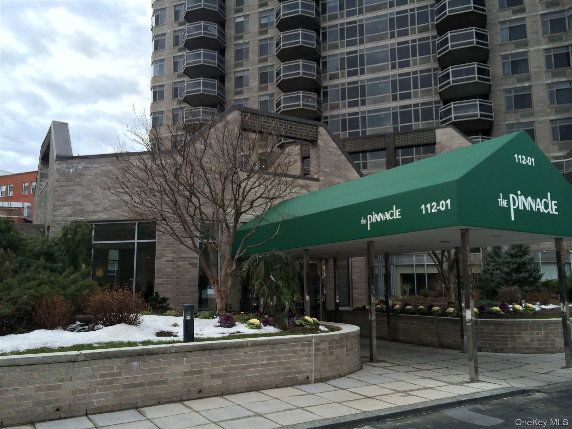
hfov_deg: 60.0
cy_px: 214
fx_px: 496
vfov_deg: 46.8
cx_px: 286
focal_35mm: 30
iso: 32
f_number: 2.2
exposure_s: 1/357
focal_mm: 4.12
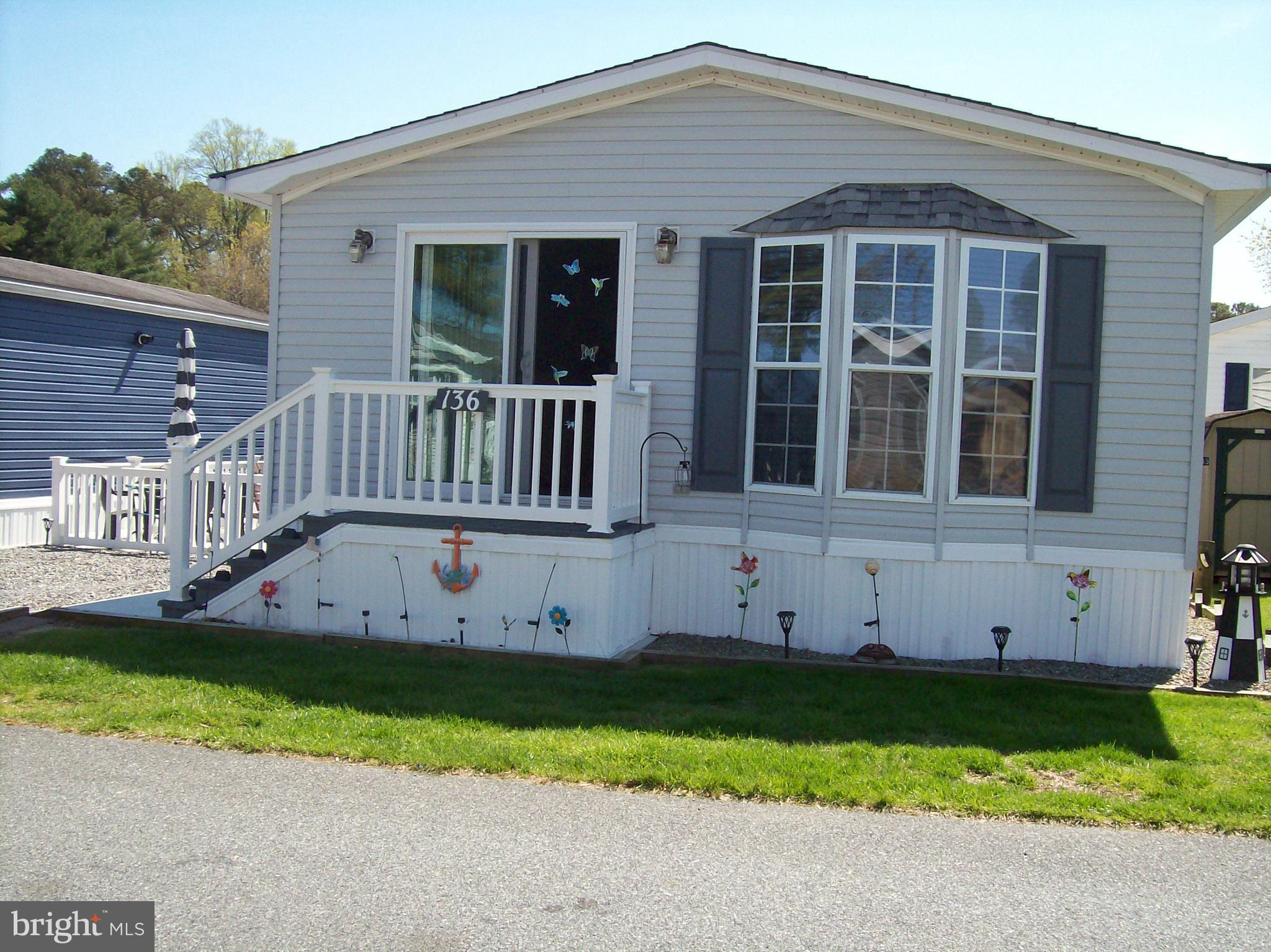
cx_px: 636
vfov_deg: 39.6
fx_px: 1321
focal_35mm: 36
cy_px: 476
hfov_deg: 51.4
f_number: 4.8
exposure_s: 1/392
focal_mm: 6
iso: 80
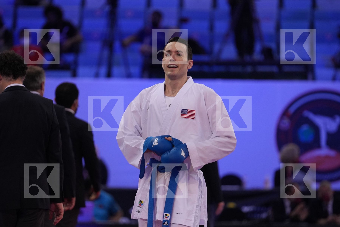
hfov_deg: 6.9
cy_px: 114
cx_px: 170
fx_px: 2833
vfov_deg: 4.6
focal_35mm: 300
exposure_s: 1/1000
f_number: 2.8
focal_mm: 200
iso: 1600
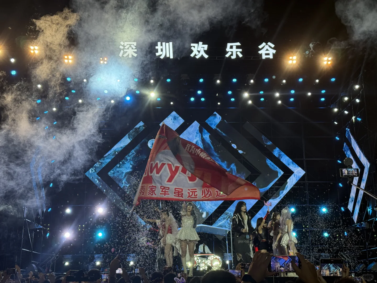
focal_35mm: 48
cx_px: 188
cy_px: 142
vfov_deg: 30.3
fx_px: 523
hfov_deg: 39.7
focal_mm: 6.76
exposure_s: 1/120
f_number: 1.78
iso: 100
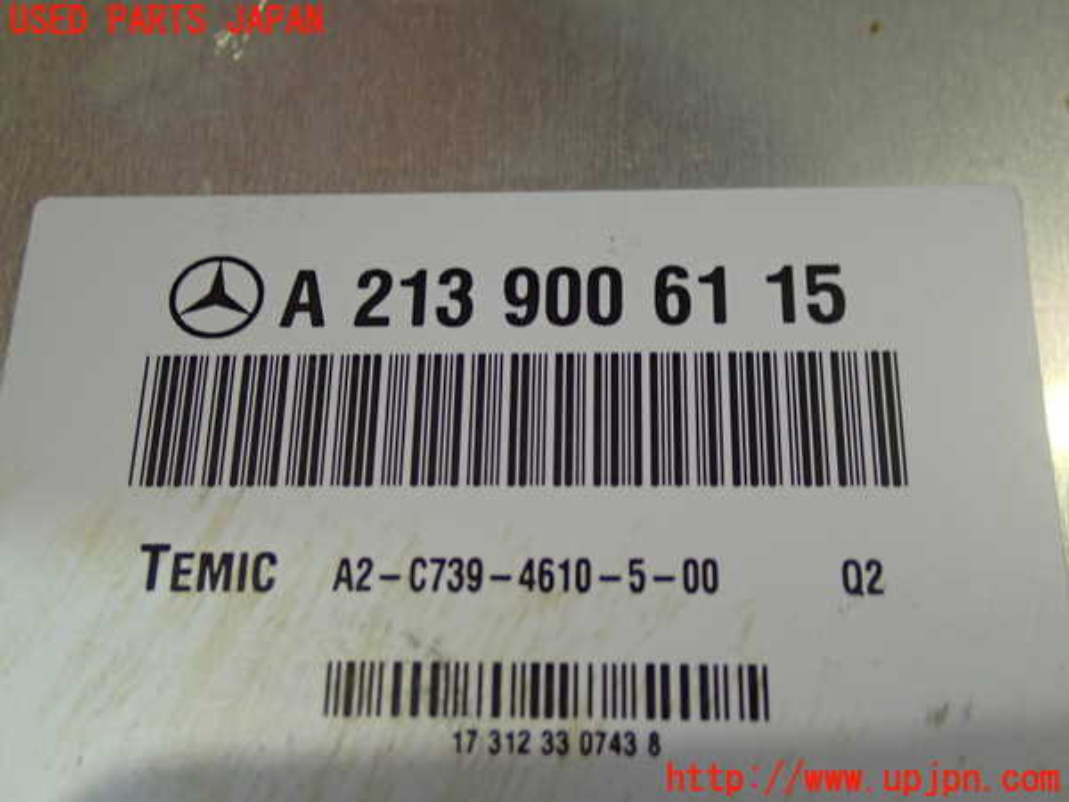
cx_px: 534
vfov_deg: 29.1
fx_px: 1544
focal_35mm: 50
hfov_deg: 38.2
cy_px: 401
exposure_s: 1/50
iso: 640
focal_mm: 9.01
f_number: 3.2
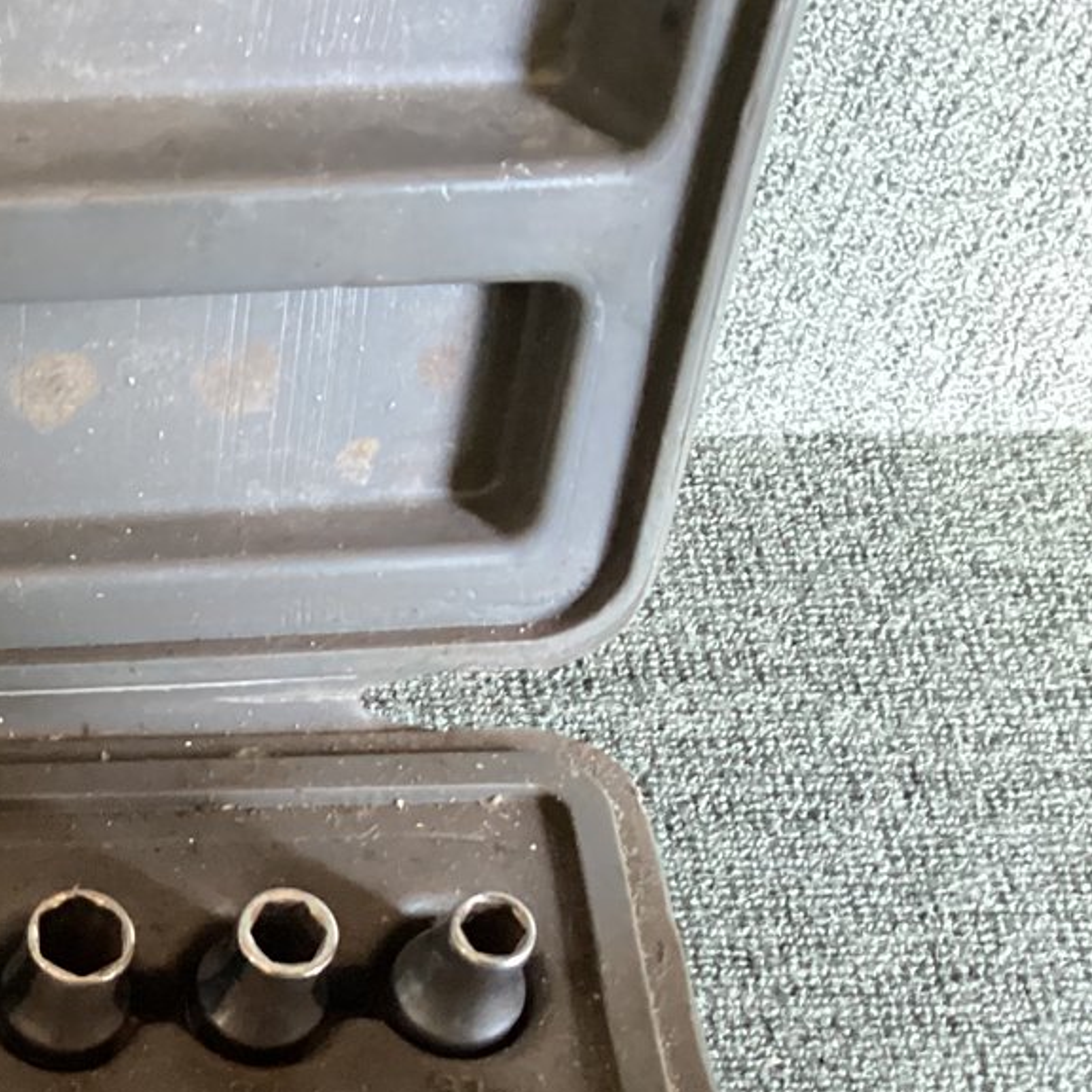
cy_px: 1057
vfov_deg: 23.1
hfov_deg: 21.6
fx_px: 2570
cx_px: -333
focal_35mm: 72
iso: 640
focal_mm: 3.3
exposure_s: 1/25
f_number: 2.4
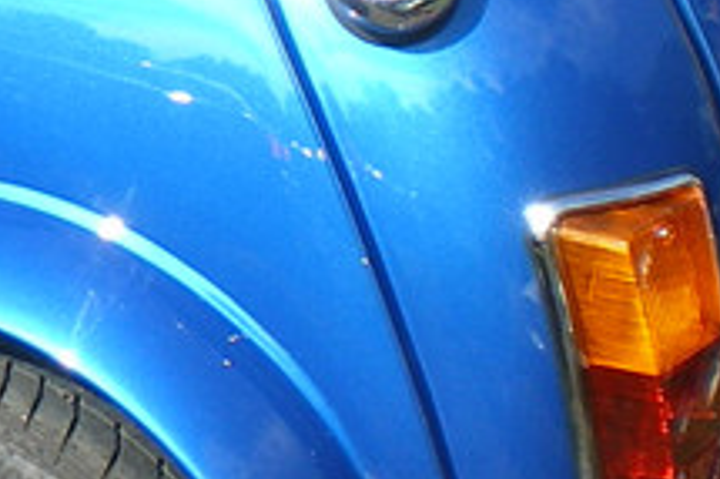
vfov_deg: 7.3
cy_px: -54
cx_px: -420
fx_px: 3717
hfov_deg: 10.6
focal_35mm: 186
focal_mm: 6.3
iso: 50
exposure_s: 1/250
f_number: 4.6
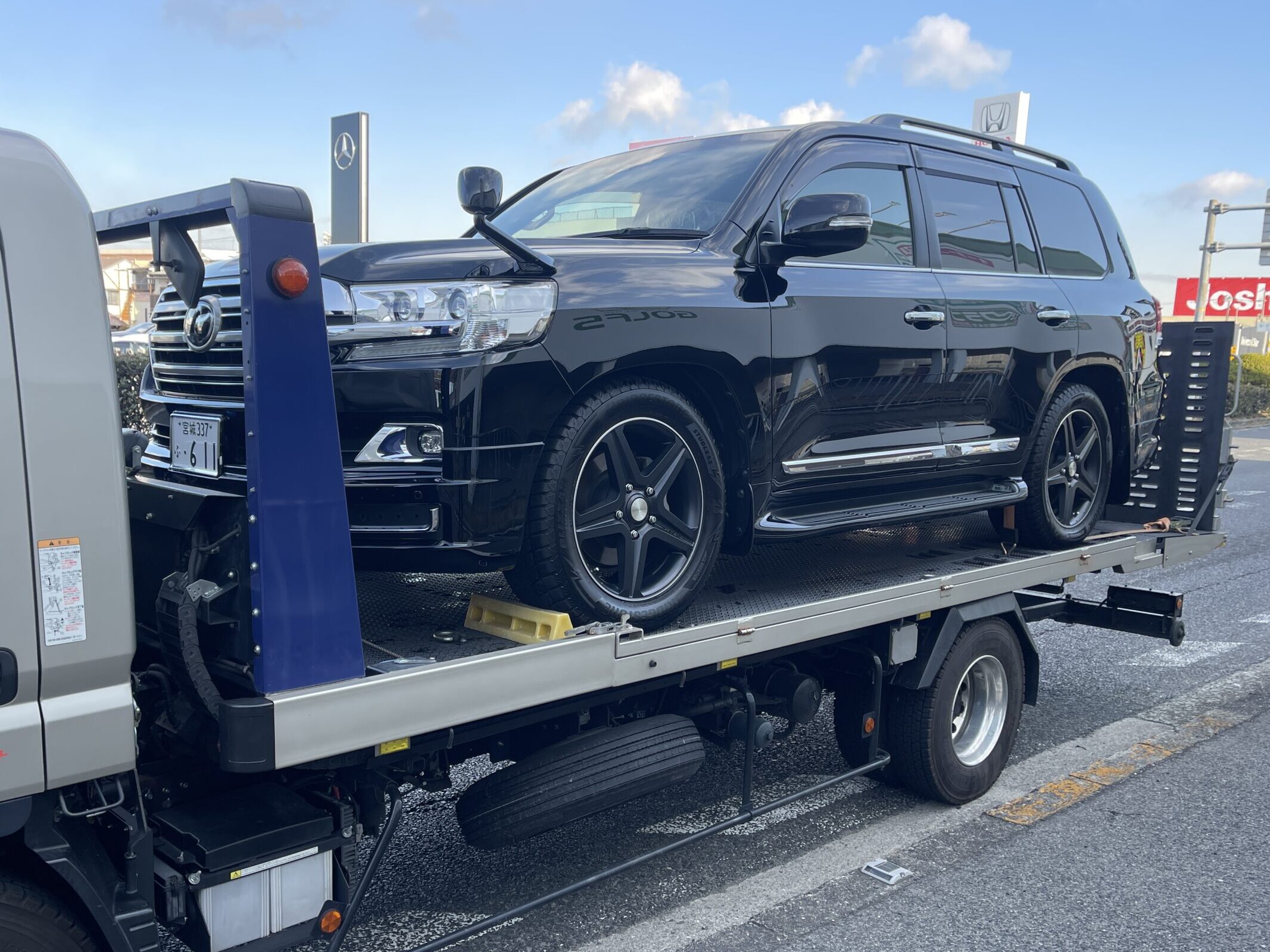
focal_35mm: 25
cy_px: 476
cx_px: 635
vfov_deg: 54.9
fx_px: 917
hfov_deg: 69.4
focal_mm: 5.1
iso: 32
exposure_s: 1/445
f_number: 1.6
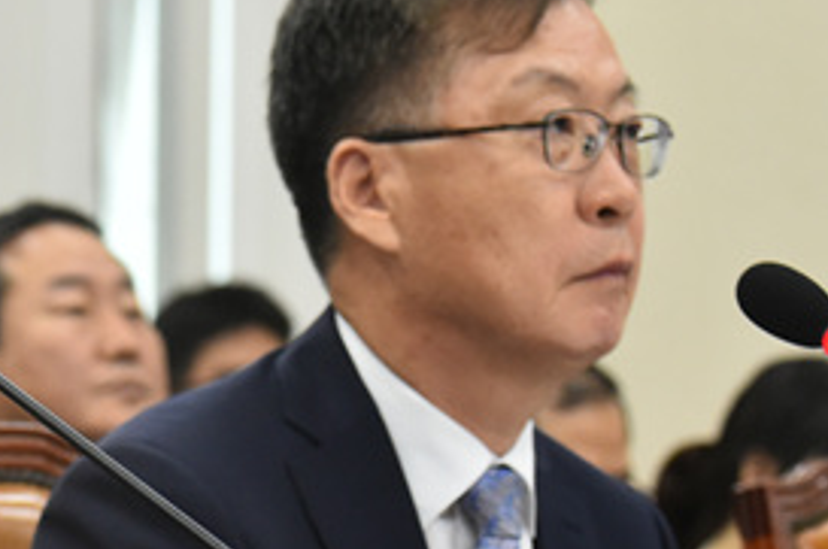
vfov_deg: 5.2
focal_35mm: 263
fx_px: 6038
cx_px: -94
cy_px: 355
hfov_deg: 7.8
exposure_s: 1/250
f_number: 7.1
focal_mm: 112
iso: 5000
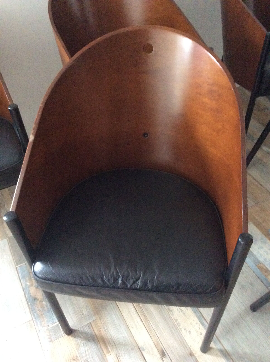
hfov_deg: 44.1
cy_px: 181
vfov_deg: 56.9
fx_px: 334
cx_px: 135
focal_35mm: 32
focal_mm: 3.3
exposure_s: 1/17
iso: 500
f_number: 2.4
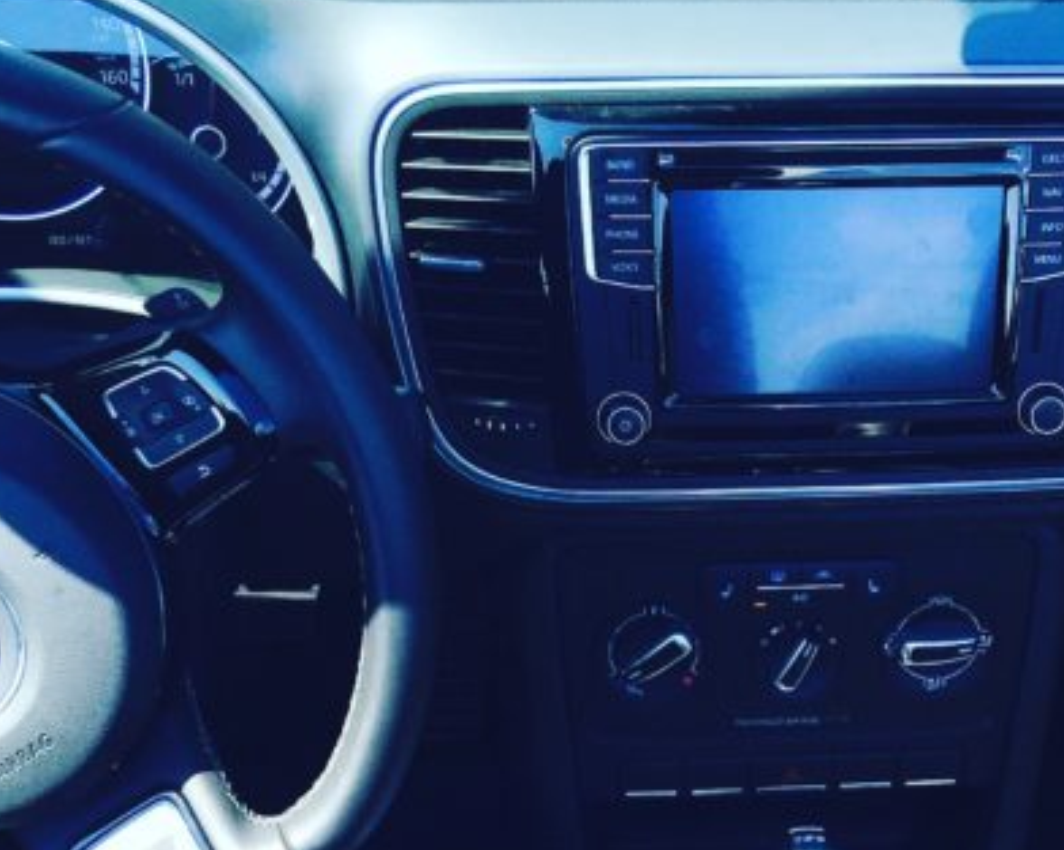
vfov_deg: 19.5
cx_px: 782
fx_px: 2329
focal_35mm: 74
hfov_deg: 25.5
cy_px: 1005
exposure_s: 1/347
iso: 32
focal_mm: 4.15
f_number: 2.2
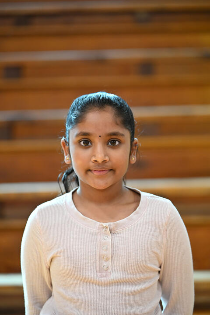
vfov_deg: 15.8
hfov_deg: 10.5
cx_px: 105
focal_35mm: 130
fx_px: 1137
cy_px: 158
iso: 1250
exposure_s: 1/400
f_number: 2.8
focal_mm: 130
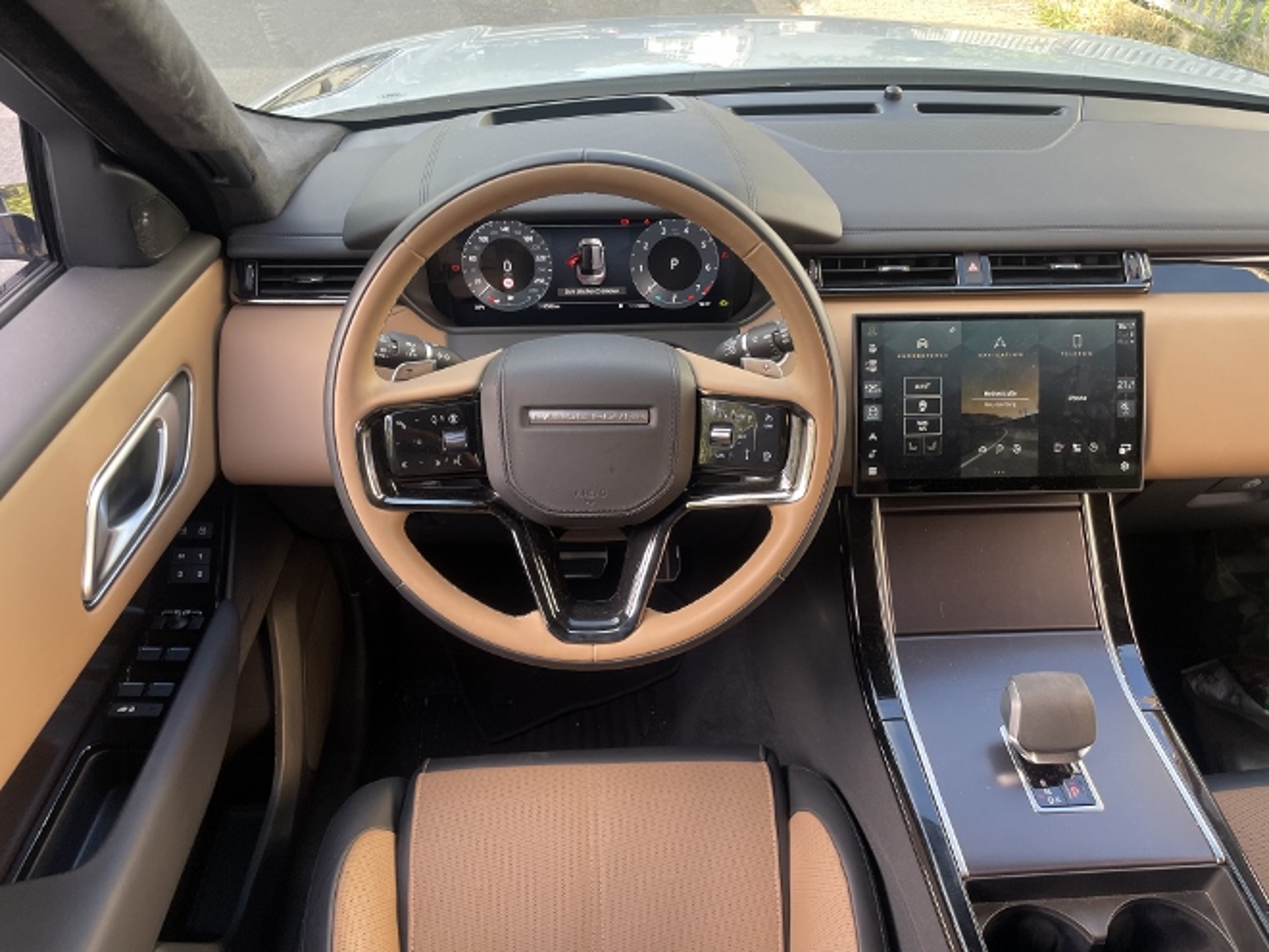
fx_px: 953
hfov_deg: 67.3
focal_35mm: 26
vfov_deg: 53.1
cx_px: 634
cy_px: 476
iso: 80
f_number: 1.6
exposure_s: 1/121
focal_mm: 4.2
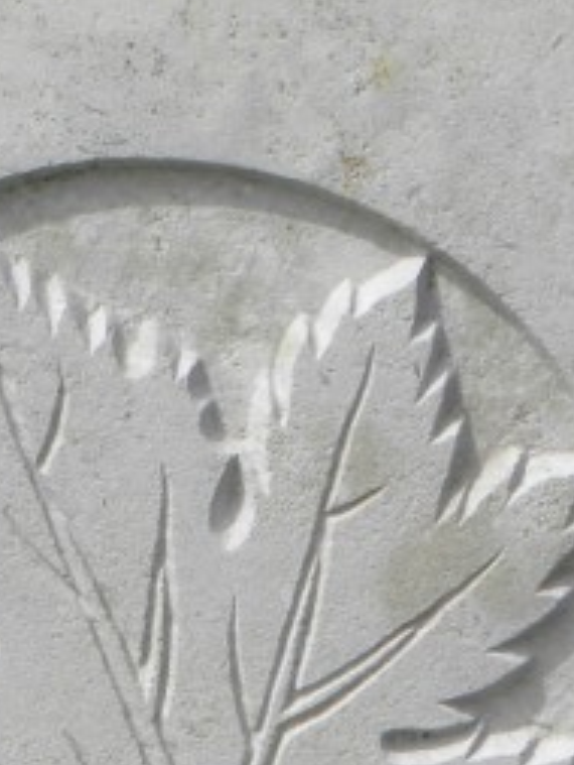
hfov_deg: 4.3
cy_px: 1270
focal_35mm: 344
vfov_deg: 5.7
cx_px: 100
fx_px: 7599
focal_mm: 15.1
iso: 64
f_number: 6.3
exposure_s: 1/286
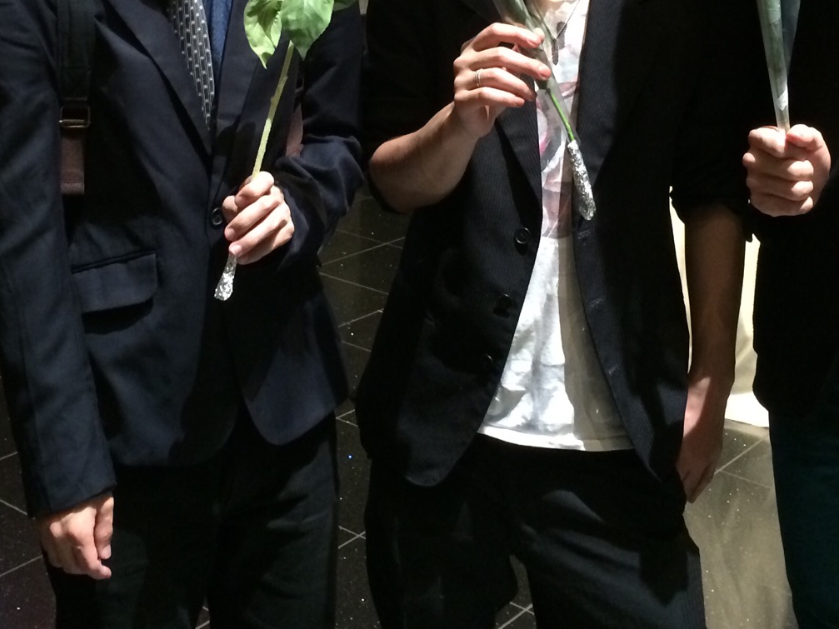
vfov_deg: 23.3
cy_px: 50
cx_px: 352
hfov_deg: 31.6
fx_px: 1478
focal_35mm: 61
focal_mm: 4.12
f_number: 2.2
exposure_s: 1/15
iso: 320
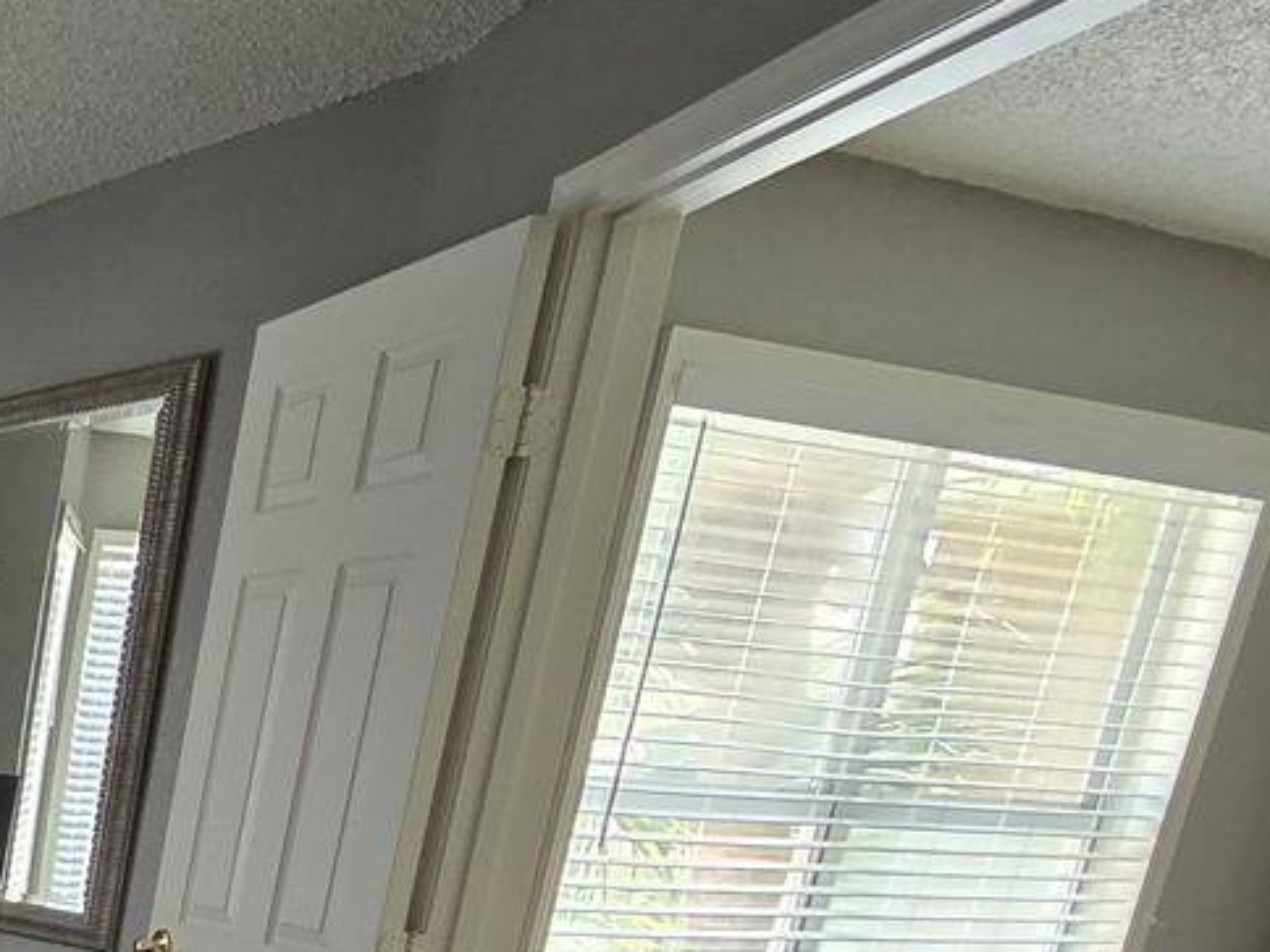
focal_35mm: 43
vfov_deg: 29.1
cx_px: -685
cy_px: 1136
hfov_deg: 27.6
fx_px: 1578
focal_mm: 2.2
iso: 200
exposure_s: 1/60
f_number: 2.2
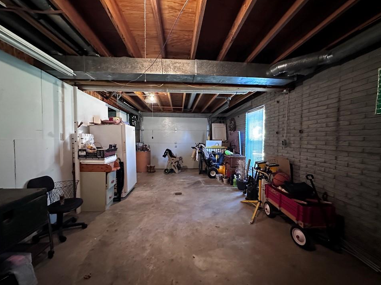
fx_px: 165
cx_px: 192
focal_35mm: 15
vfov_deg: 81.7
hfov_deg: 98.2
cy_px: 147
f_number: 2.2
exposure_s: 1/40
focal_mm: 2.22
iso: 1000
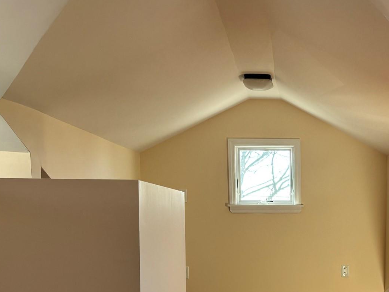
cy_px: 267
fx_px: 573
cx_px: 323
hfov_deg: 36.0
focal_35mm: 51
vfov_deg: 27.5
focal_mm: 5.96
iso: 80
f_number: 1.6
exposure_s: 1/121
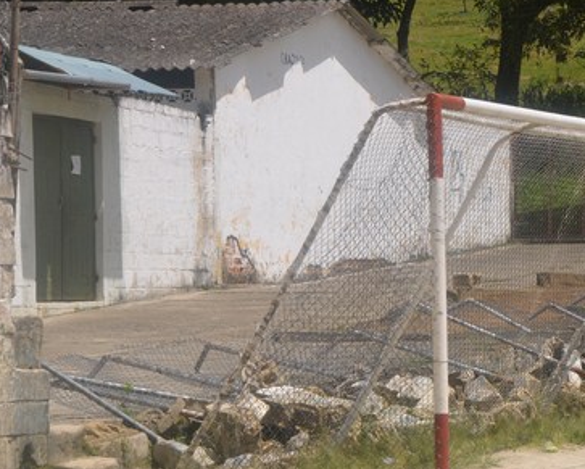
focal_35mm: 184
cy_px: 353
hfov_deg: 10.4
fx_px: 3188
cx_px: 543
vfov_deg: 8.4
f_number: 9
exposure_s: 1/320
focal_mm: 70
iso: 100
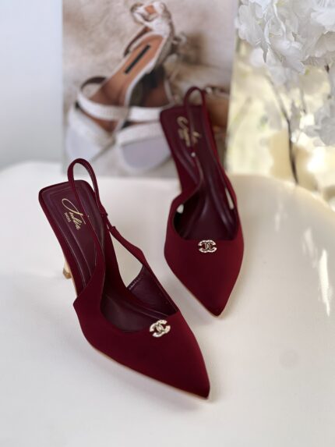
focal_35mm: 77
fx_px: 993
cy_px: 224
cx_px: 168
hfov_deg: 19.1
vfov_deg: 25.3
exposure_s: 1/121
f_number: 2.8
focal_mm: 9
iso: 40
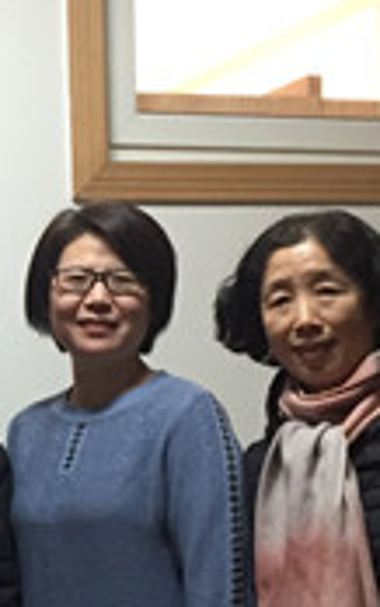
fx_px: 1754
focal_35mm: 106
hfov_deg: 11.8
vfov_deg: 19.6
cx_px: -209
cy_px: 405
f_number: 2.2
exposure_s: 1/20
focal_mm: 4.15
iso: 250
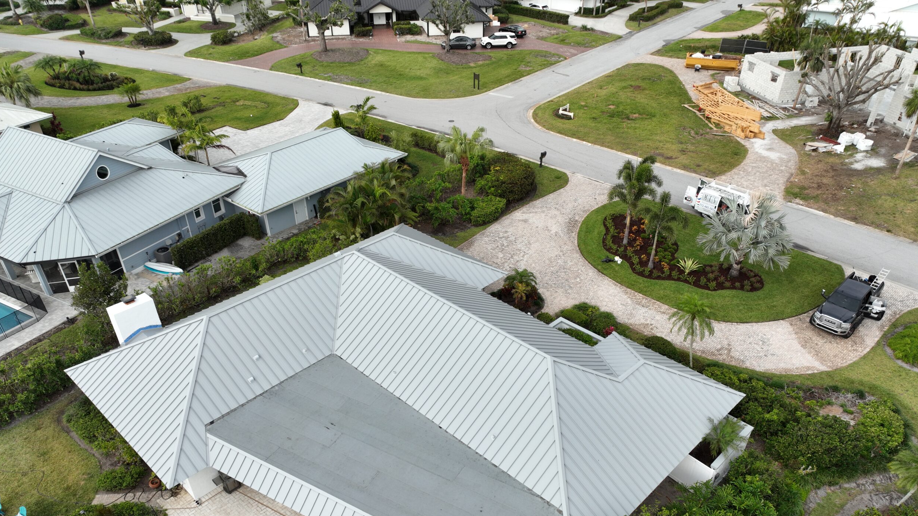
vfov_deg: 42.2
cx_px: 458
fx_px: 657
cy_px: 355
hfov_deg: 69.9
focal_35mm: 27
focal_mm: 12.29
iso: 100
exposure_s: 1/60
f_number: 2.8
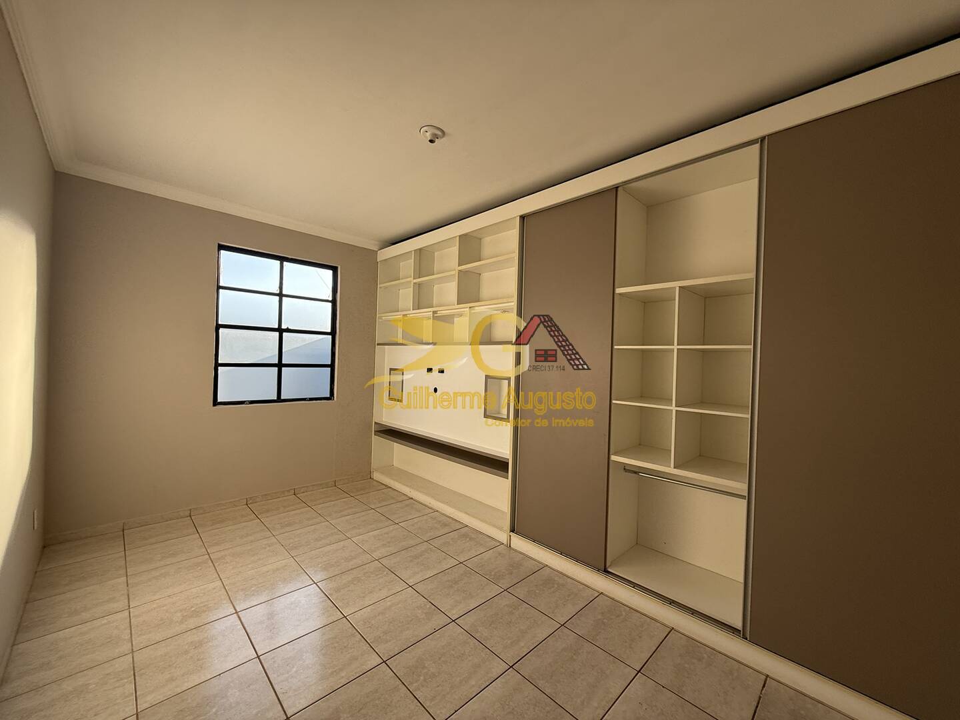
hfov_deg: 102.1
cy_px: 360
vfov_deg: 85.7
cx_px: 480
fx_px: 388
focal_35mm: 14
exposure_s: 1/209
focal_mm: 2.22
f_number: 2.2
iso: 64
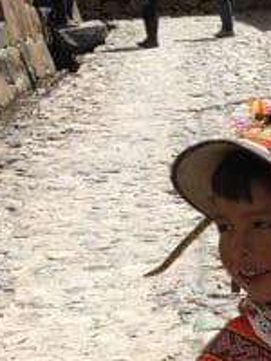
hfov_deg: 8.6
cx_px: 685
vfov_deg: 11.9
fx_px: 1618
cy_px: 604
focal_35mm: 155
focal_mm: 4.15
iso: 25
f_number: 2.2
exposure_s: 1/1603
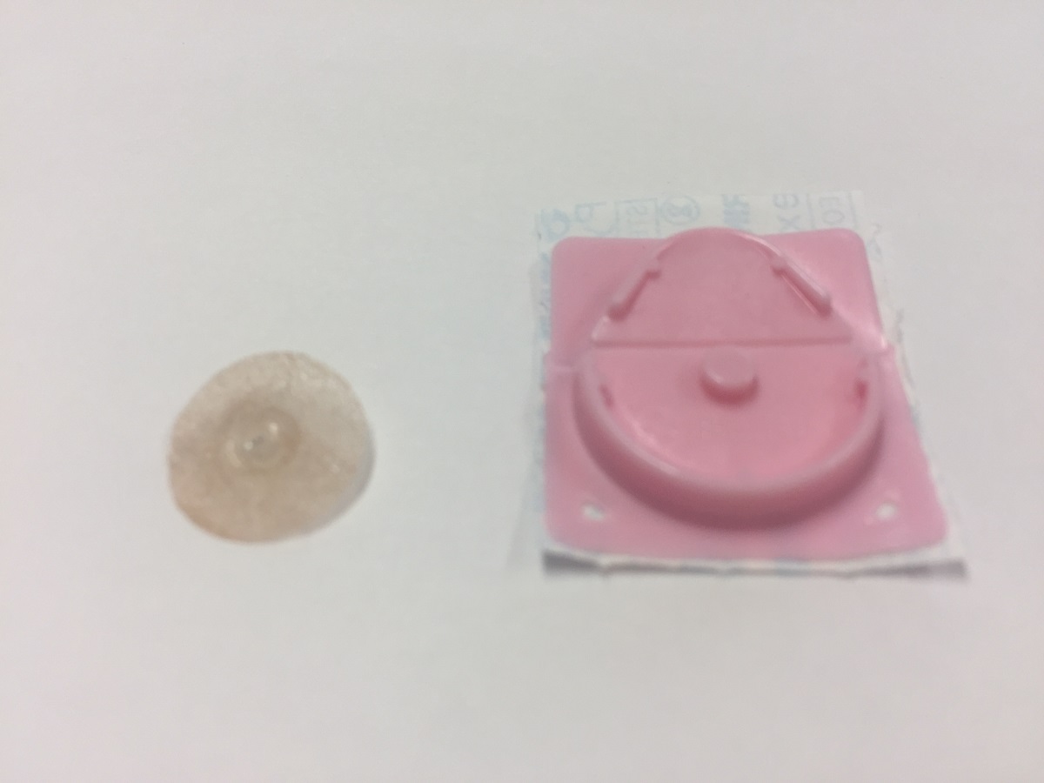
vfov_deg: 48.2
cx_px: 522
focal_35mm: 29
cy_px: 392
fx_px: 875
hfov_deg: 61.7
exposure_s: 1/50
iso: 40
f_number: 2.2
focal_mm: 4.15
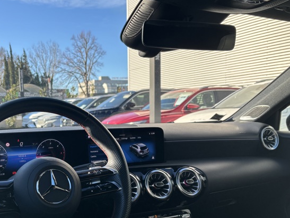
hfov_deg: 47.9
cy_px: 149
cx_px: 89
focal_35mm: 38
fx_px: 319
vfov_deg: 37.3
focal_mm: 5.96
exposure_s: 1/645
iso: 50
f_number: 1.6
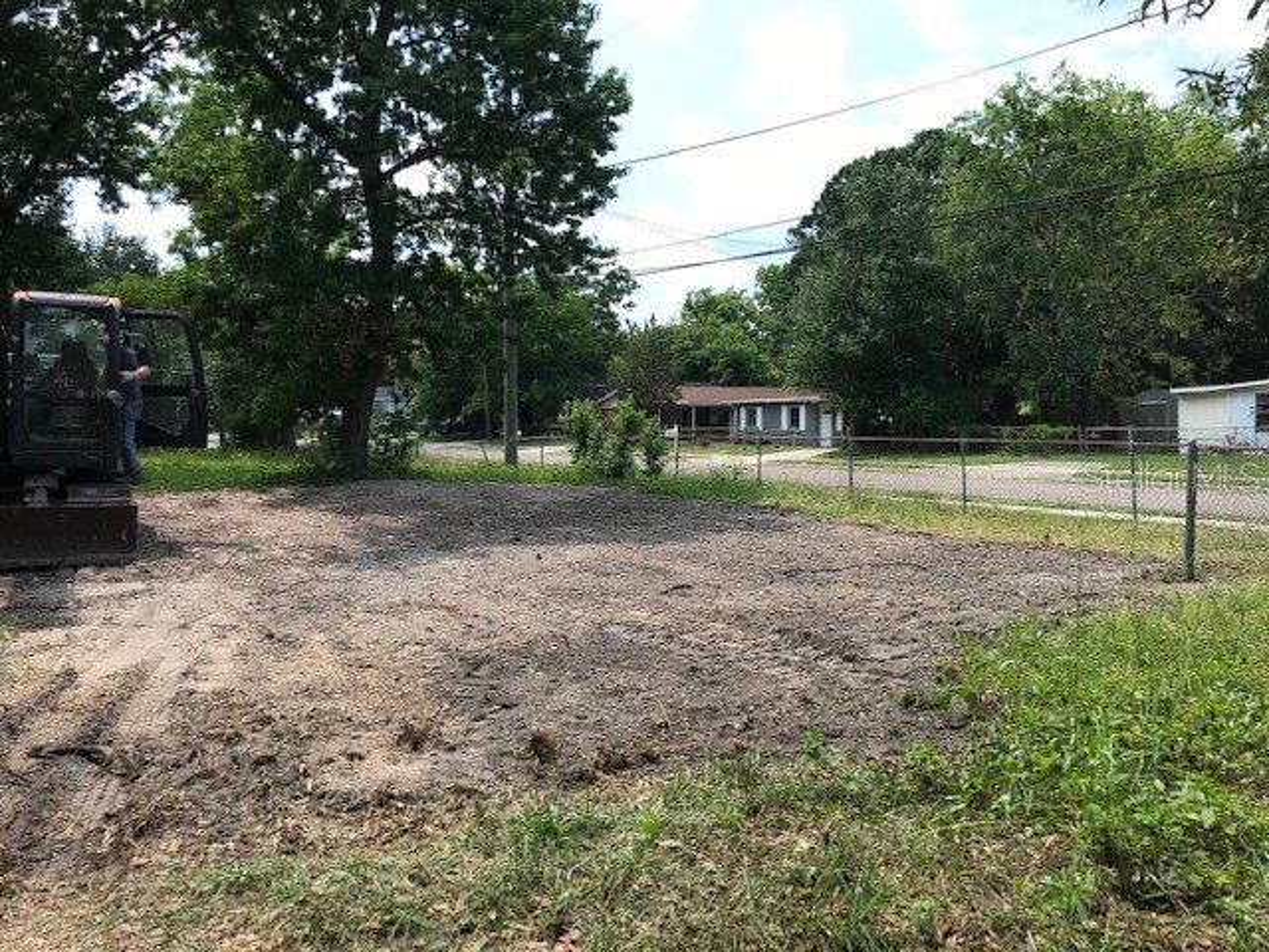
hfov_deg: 63.4
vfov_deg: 49.7
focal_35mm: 28
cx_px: 634
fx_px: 1026
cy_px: 476
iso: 20
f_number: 1.8
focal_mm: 3.99
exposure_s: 1/1294
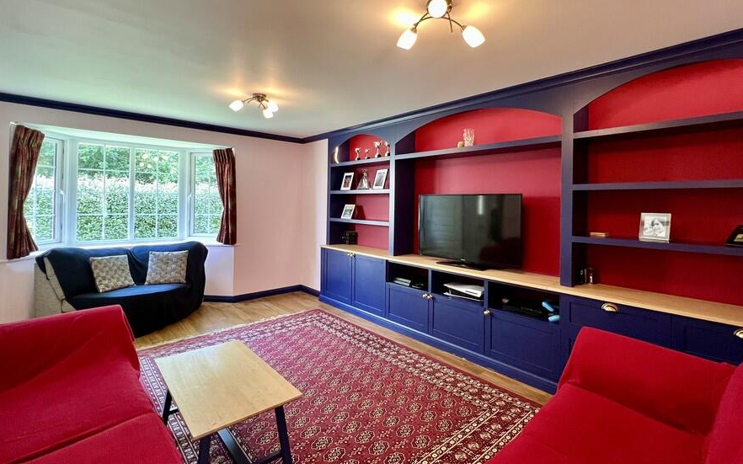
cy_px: 201
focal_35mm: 16
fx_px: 324
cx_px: 380
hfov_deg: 97.8
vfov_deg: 70.9
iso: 250
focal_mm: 1.57
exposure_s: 1/50
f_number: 1.8
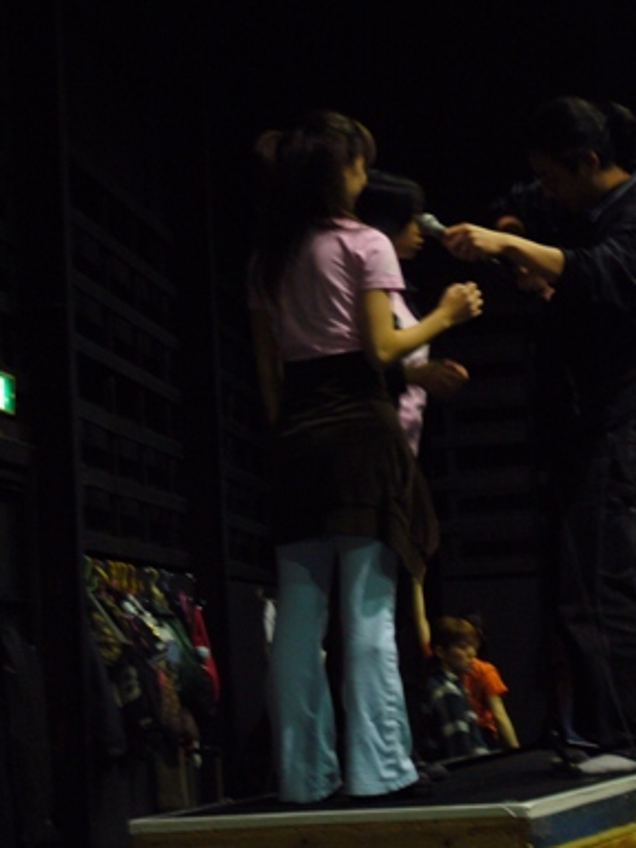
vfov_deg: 18.4
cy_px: 401
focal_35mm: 107
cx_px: 316
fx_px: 2623
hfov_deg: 13.8
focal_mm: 16.1
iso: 200
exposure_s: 1/8
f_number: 4.8
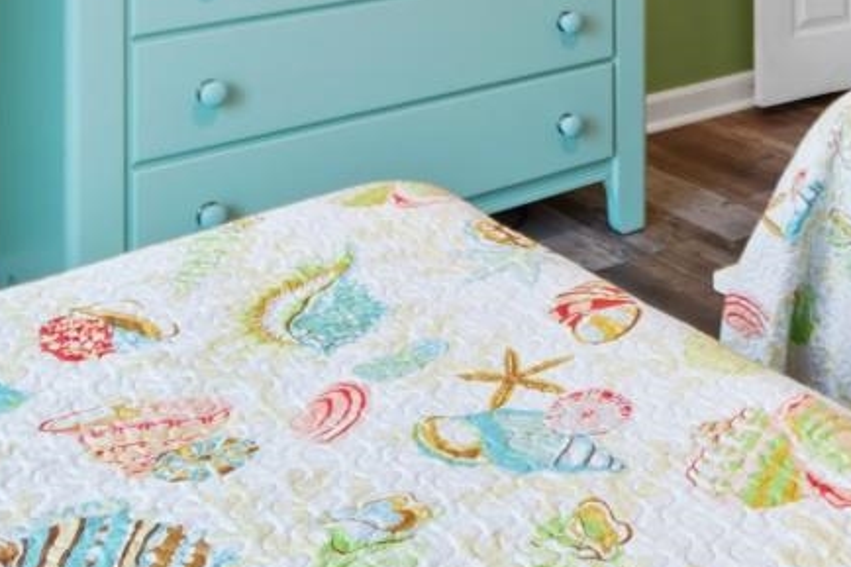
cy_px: -385
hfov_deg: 33.6
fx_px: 1323
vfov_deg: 19.5
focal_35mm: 56
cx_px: 782
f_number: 4.5
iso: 100
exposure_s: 1
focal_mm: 10
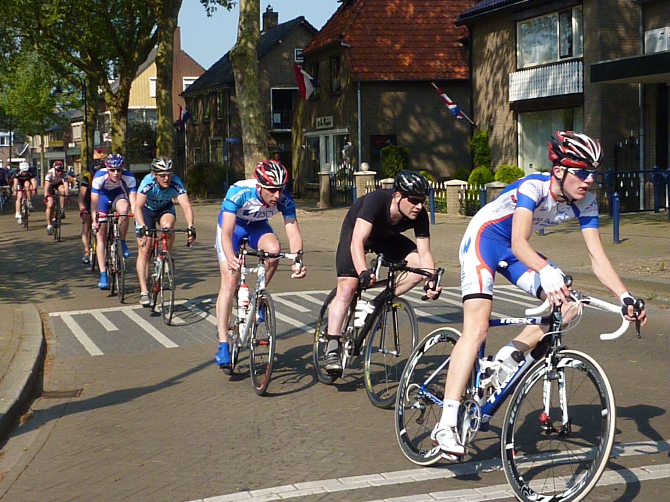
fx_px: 1219
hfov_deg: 30.7
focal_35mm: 63
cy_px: 251
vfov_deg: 23.3
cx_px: 335
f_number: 6.3
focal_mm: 10.3
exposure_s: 1/1600
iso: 800
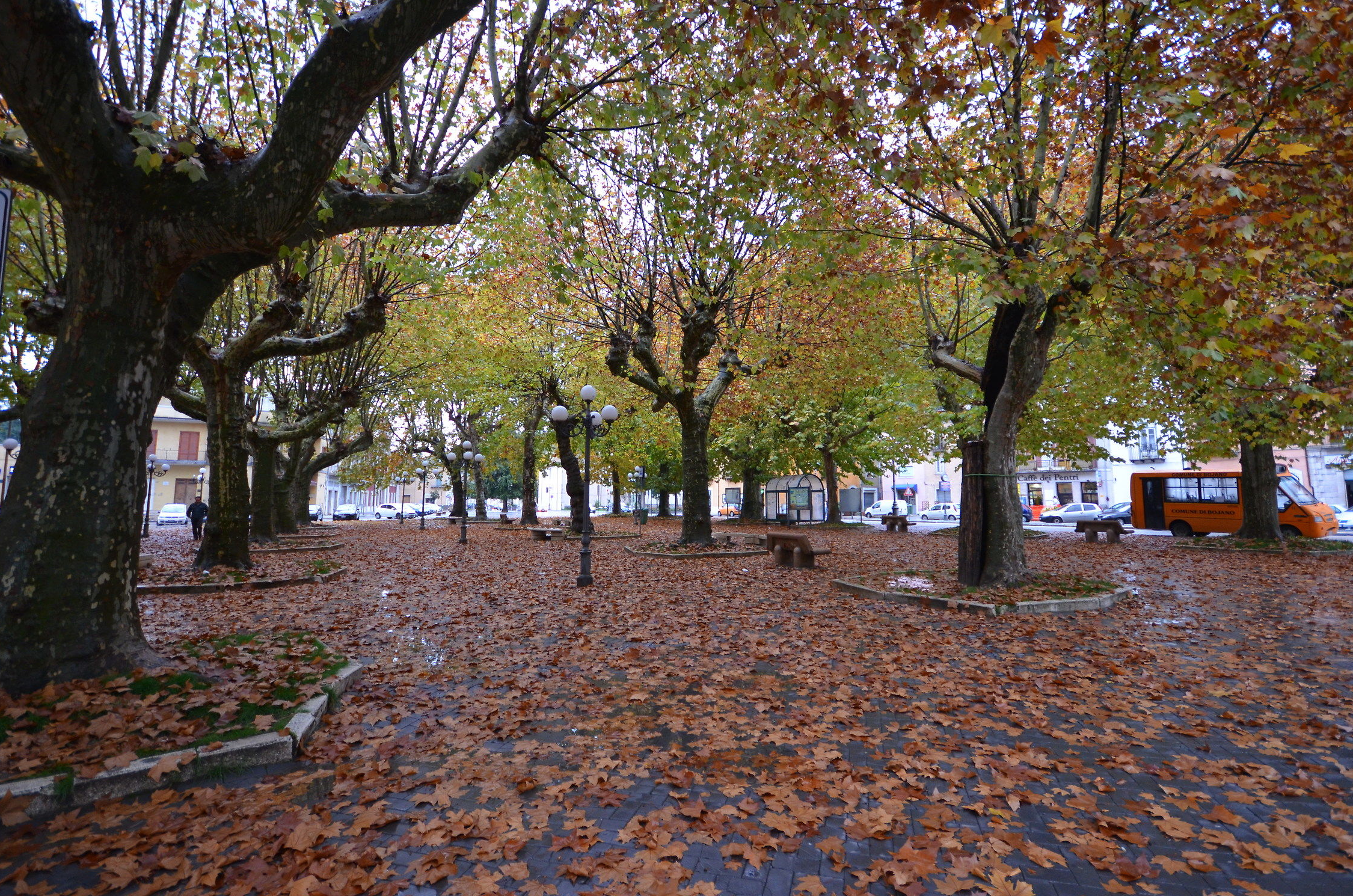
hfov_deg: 96.8
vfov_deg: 73.4
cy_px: 427
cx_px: 684
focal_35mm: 16
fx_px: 600
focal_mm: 10
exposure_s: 1/60
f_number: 4
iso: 720
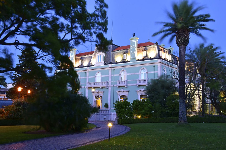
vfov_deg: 35.1
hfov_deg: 50.7
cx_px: 113
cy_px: 75
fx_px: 239
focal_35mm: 38
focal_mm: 38
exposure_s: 10
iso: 400
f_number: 20
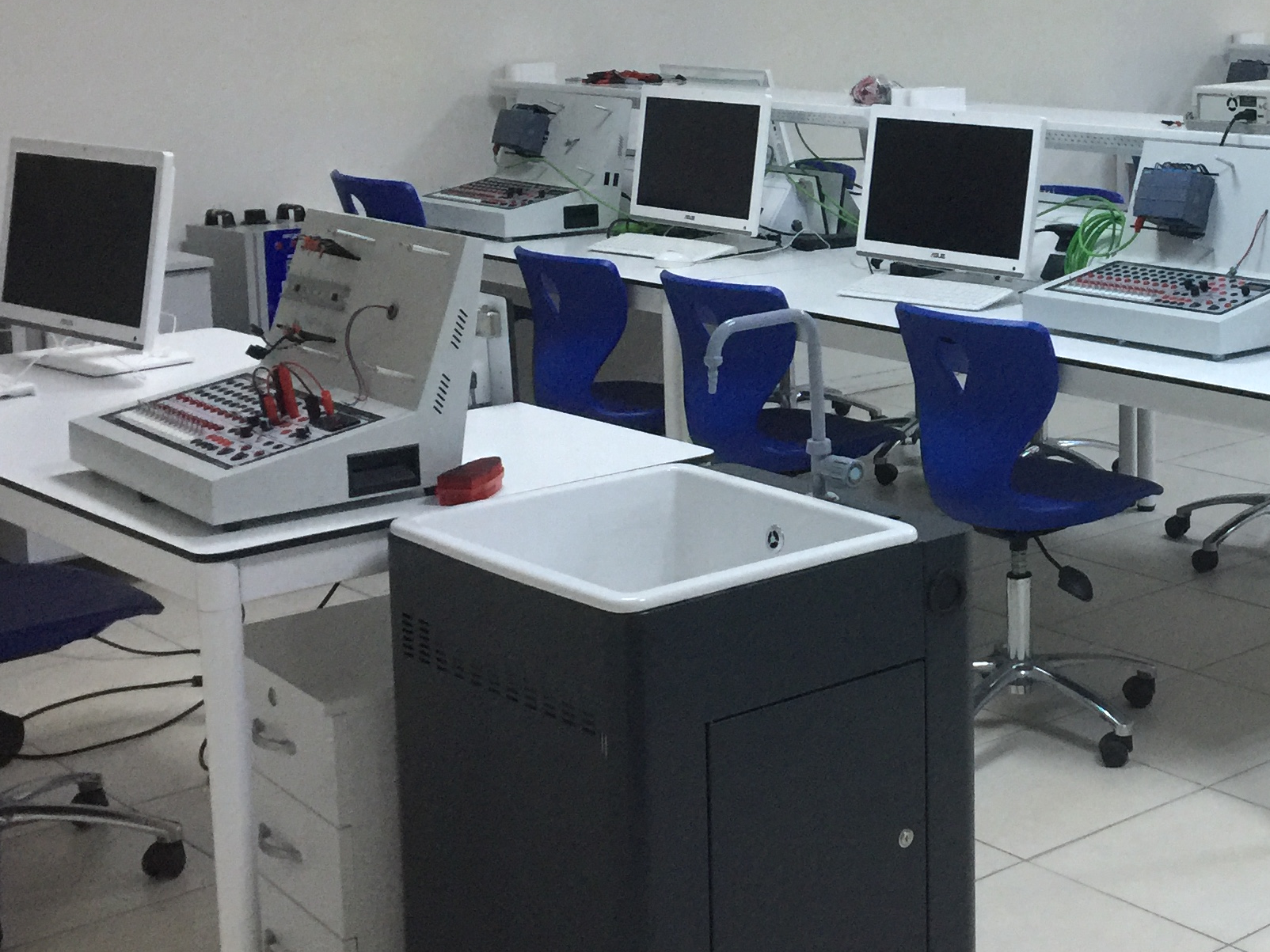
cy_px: 276
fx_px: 2165
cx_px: 1153
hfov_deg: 31.1
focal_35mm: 59
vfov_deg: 24.6
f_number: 2.2
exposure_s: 1/17
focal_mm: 4.15
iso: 100
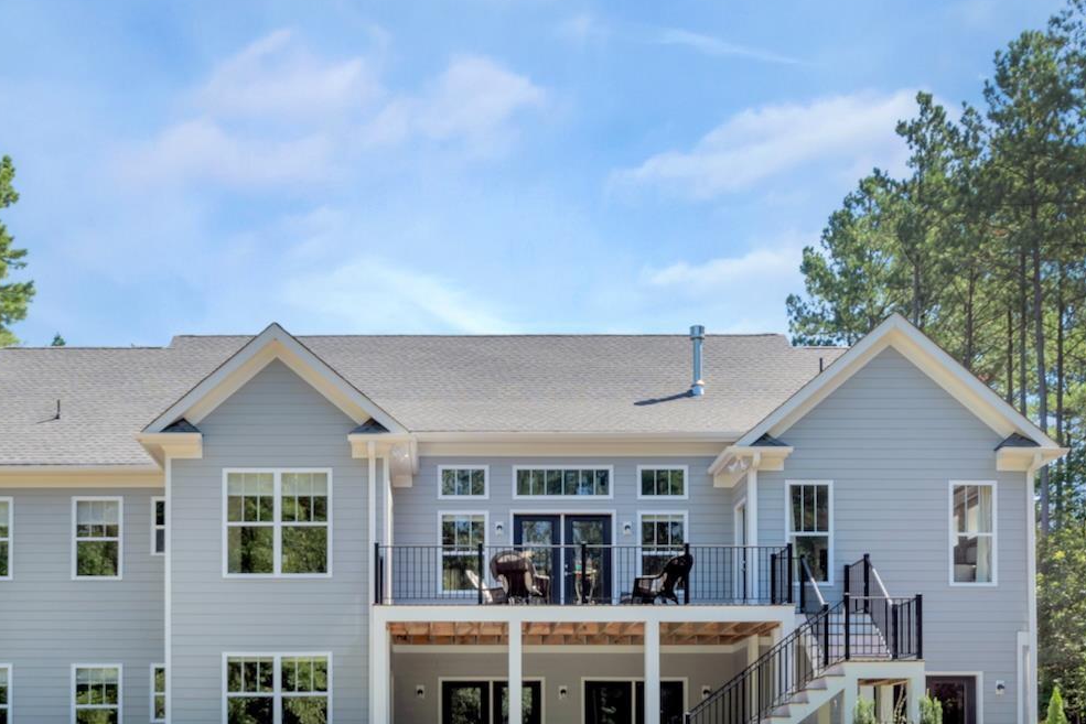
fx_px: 1177
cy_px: 401
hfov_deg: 49.5
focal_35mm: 39
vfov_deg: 34.2
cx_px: 484
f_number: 8
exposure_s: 1/250
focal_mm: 20
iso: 110
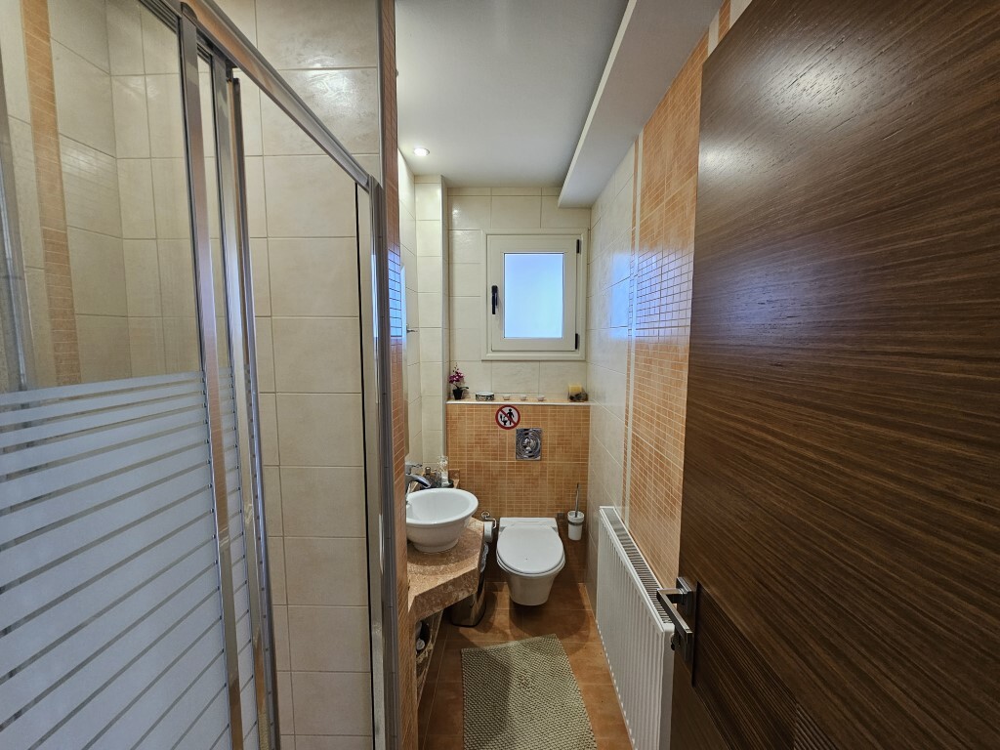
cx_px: 500
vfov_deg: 89.9
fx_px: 376
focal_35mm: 13
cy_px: 375
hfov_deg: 106.2
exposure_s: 1/71
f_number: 2.2
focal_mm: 2.2
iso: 125
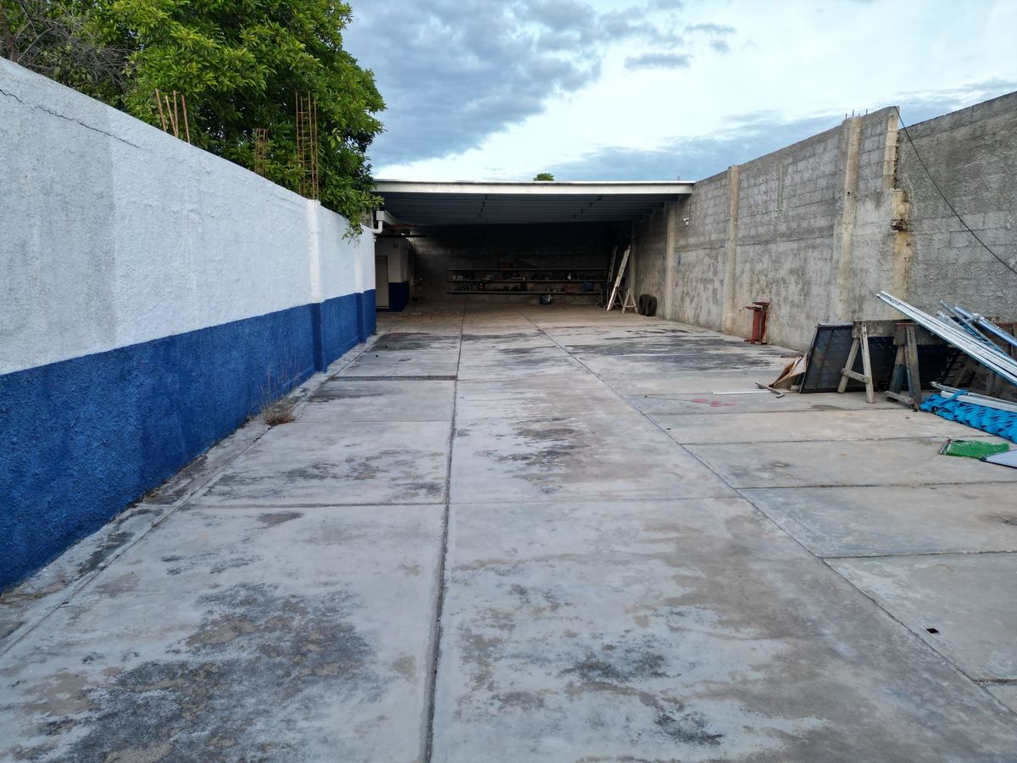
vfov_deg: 56.8
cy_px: 382
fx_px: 705
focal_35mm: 24
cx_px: 508
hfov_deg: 71.6
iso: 100
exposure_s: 1/80
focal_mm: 6.72
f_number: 1.7
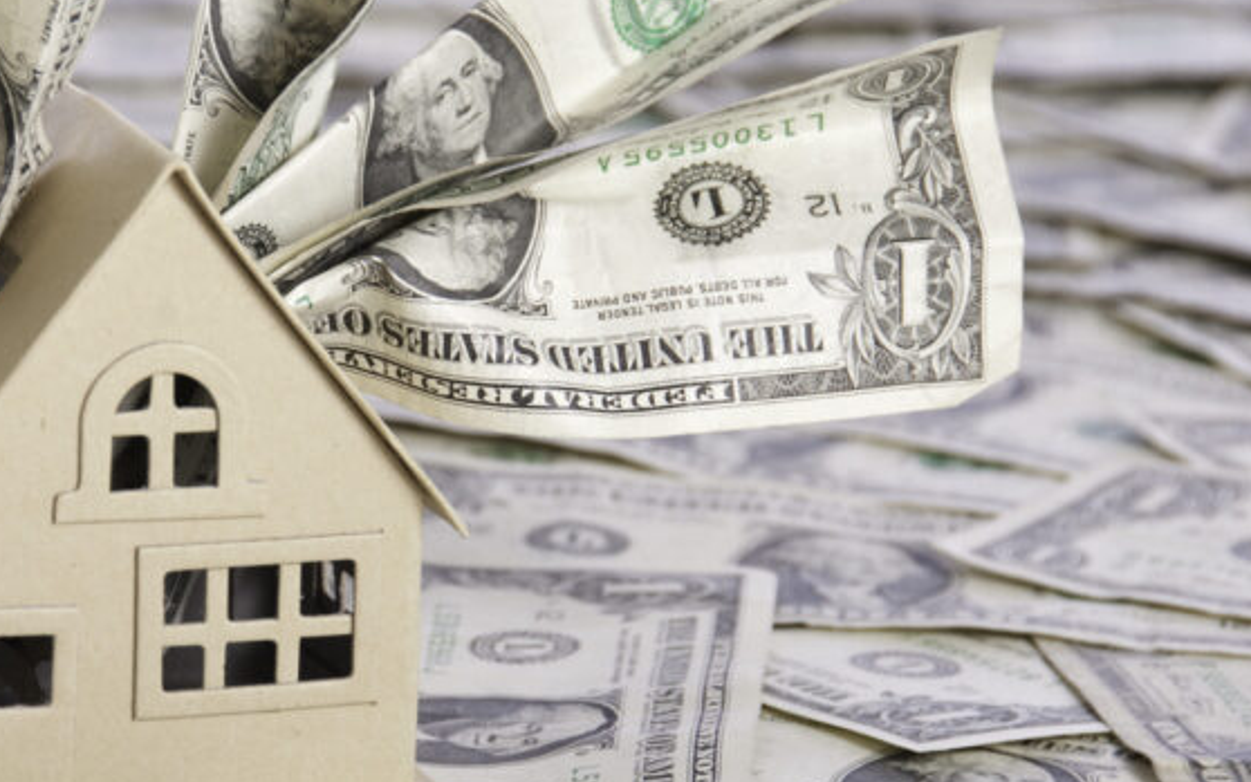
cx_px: 399
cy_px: 473
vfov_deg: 3.1
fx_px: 14356
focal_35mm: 421
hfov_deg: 5.0
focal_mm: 200
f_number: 9
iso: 100
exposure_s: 1/200
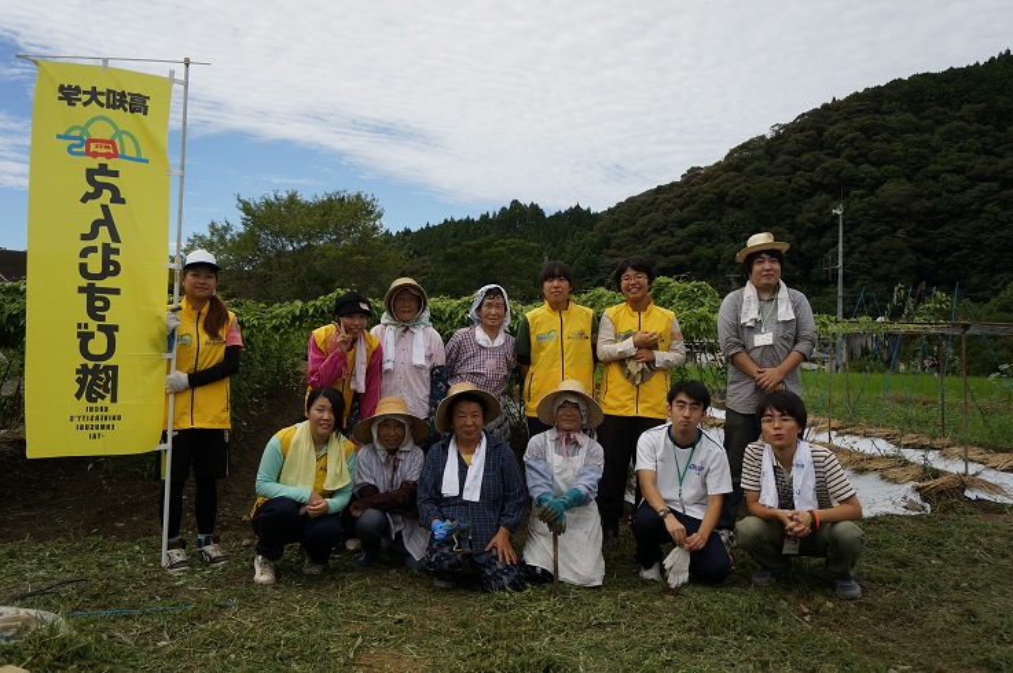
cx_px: 506
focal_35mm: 30
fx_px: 843
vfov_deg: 43.5
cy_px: 336
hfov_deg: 62.0
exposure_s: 1/1250
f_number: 4
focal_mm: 20
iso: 100
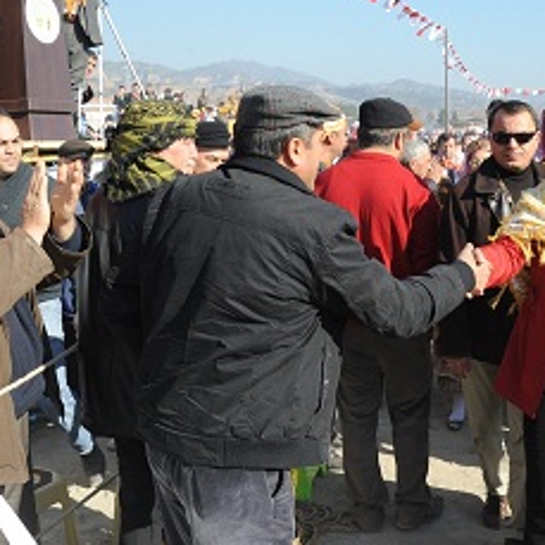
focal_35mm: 115
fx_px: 2048
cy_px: 198
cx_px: 314
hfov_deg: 15.1
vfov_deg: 15.1
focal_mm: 62
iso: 1000
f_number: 14
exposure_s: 1/800
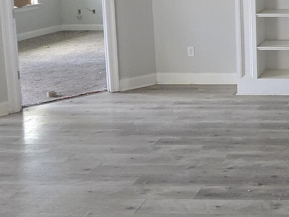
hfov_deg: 32.2
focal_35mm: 47
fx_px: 392
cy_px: -12
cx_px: 361
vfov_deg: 28.5
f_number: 2.2
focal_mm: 2.2
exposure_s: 1/60
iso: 400
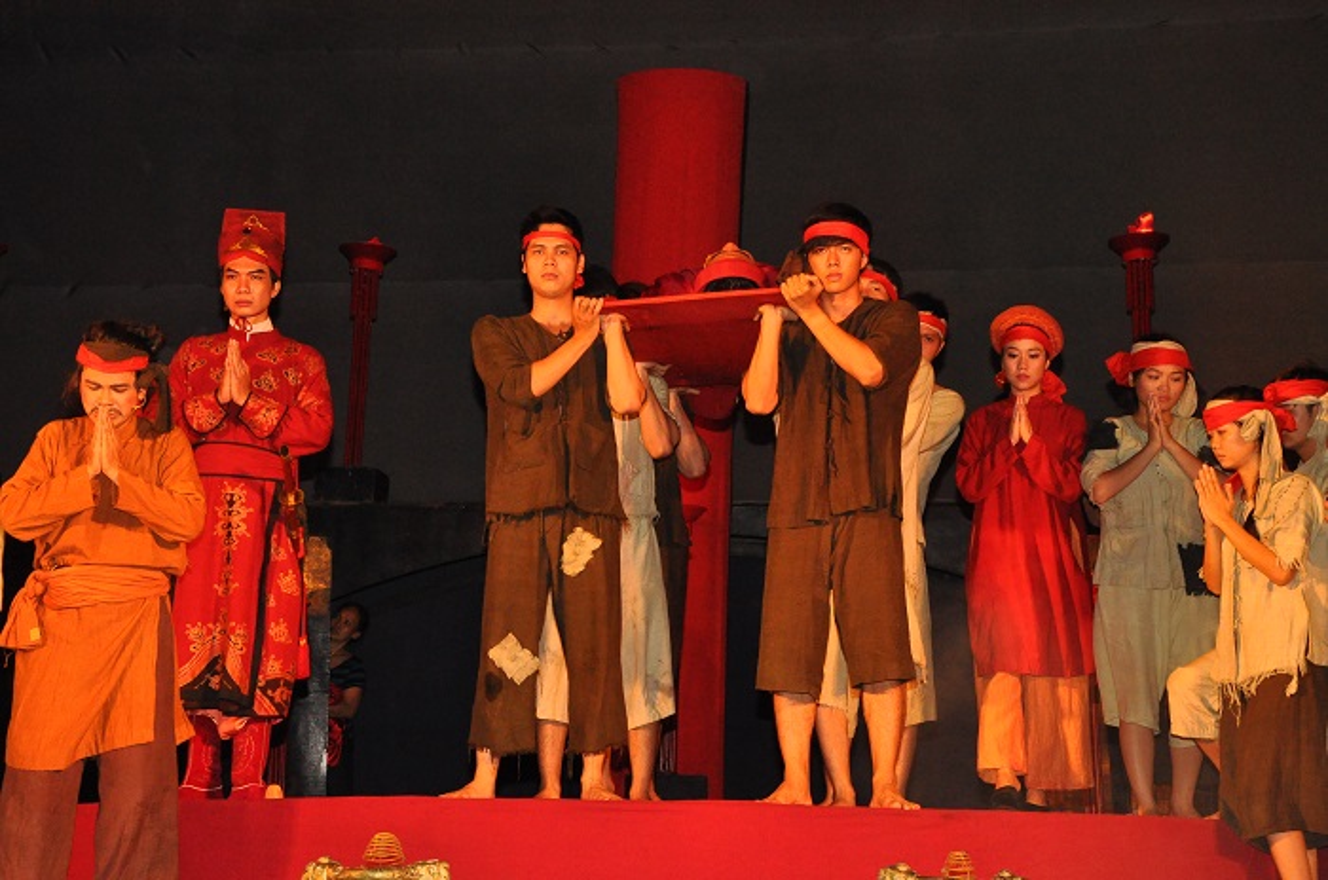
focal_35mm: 72
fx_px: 2651
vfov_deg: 18.9
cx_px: 664
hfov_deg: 28.1
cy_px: 440
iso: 2000
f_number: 13
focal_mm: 48
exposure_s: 1/60
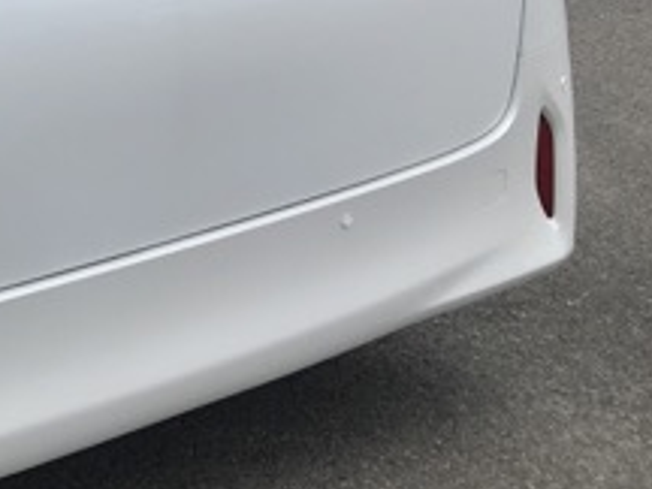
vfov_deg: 17.0
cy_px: -100
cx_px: -106
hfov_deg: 22.0
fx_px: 1563
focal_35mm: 83
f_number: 1.8
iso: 20
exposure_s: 1/649
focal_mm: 3.99
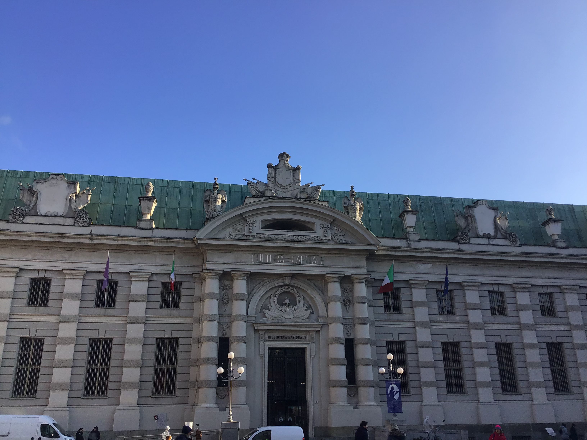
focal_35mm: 31
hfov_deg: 58.4
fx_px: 526
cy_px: 220
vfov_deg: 45.4
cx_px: 294
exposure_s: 1/876
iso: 25
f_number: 2.4
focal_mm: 3.3
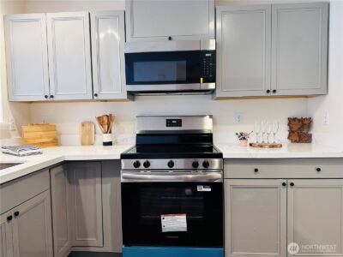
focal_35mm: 24
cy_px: 128
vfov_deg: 56.8
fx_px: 238
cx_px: 172
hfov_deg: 71.6
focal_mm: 6.86
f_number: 1.78
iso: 250
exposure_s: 1/60
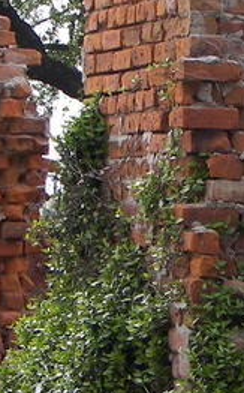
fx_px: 2434
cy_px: 153
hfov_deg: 5.7
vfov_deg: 9.2
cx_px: 247
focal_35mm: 228
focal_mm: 10.1
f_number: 2.8
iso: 64
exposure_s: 1/400
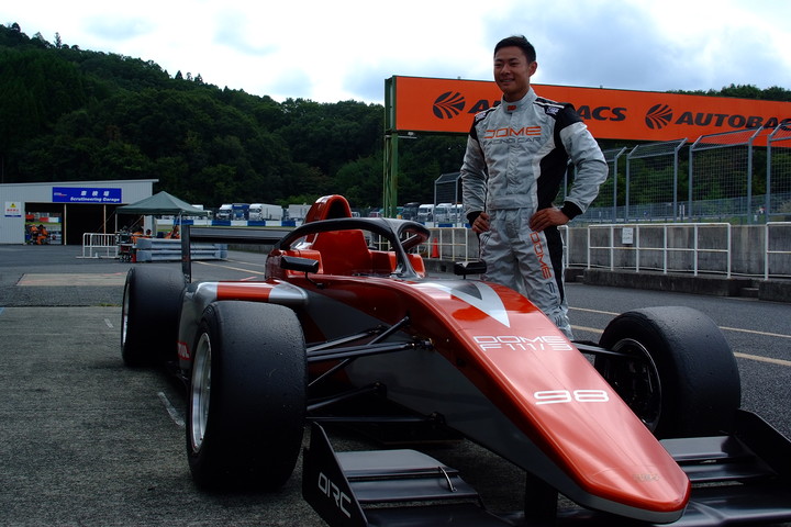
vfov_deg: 31.9
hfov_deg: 46.4
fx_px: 923
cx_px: 396
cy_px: 264
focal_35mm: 42
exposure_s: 1/350
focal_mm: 28
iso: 400
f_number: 11
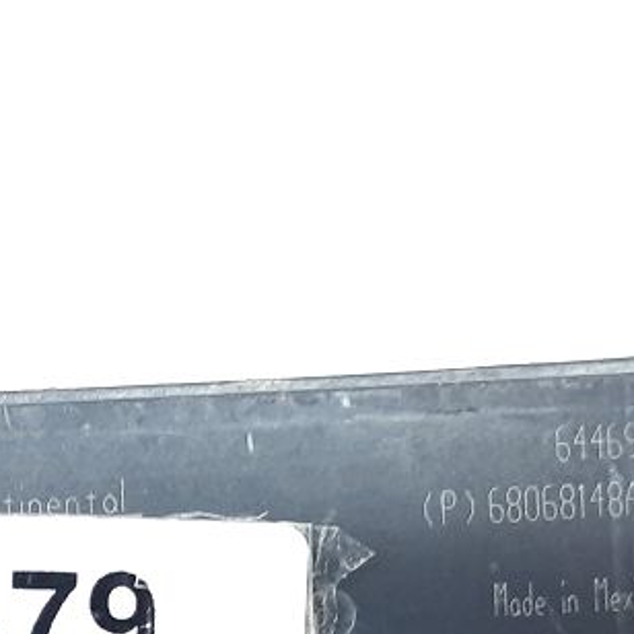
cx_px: -105
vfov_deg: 19.8
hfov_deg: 19.2
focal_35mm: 86
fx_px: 1782
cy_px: 574
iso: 250
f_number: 2
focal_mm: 4.6
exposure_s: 1/50
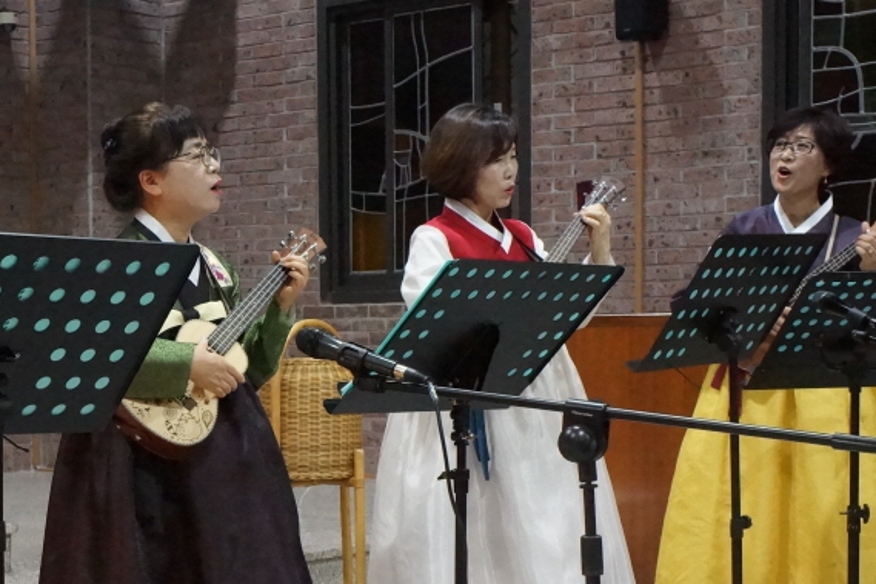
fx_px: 1751
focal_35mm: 72
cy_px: 434
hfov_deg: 27.6
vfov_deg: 18.8
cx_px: 199
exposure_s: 1/125
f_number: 7.1
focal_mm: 27
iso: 6400
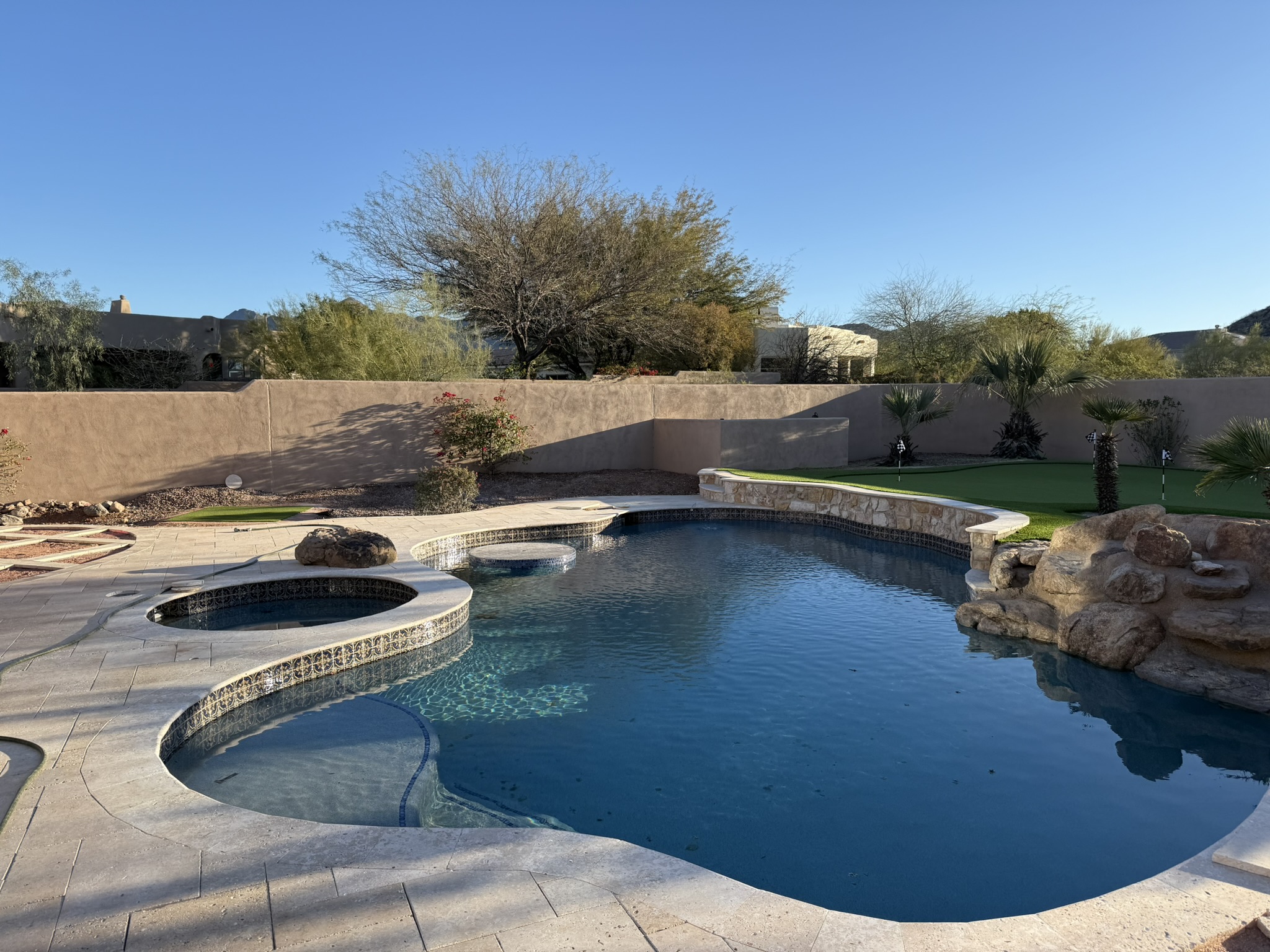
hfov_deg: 71.6
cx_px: 635
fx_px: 881
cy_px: 476
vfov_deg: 56.8
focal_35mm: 24
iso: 80
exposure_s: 1/2299
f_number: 1.78
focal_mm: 6.76
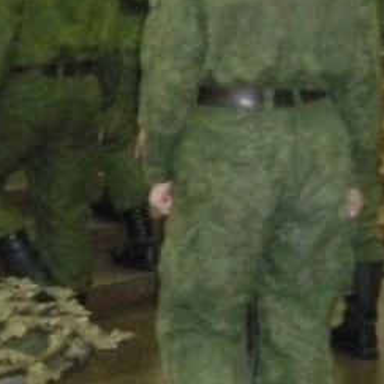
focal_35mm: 123
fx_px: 1544
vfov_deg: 13.9
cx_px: -193
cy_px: -19
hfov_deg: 13.4
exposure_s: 1/30
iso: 640
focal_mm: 5.5
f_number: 2.8
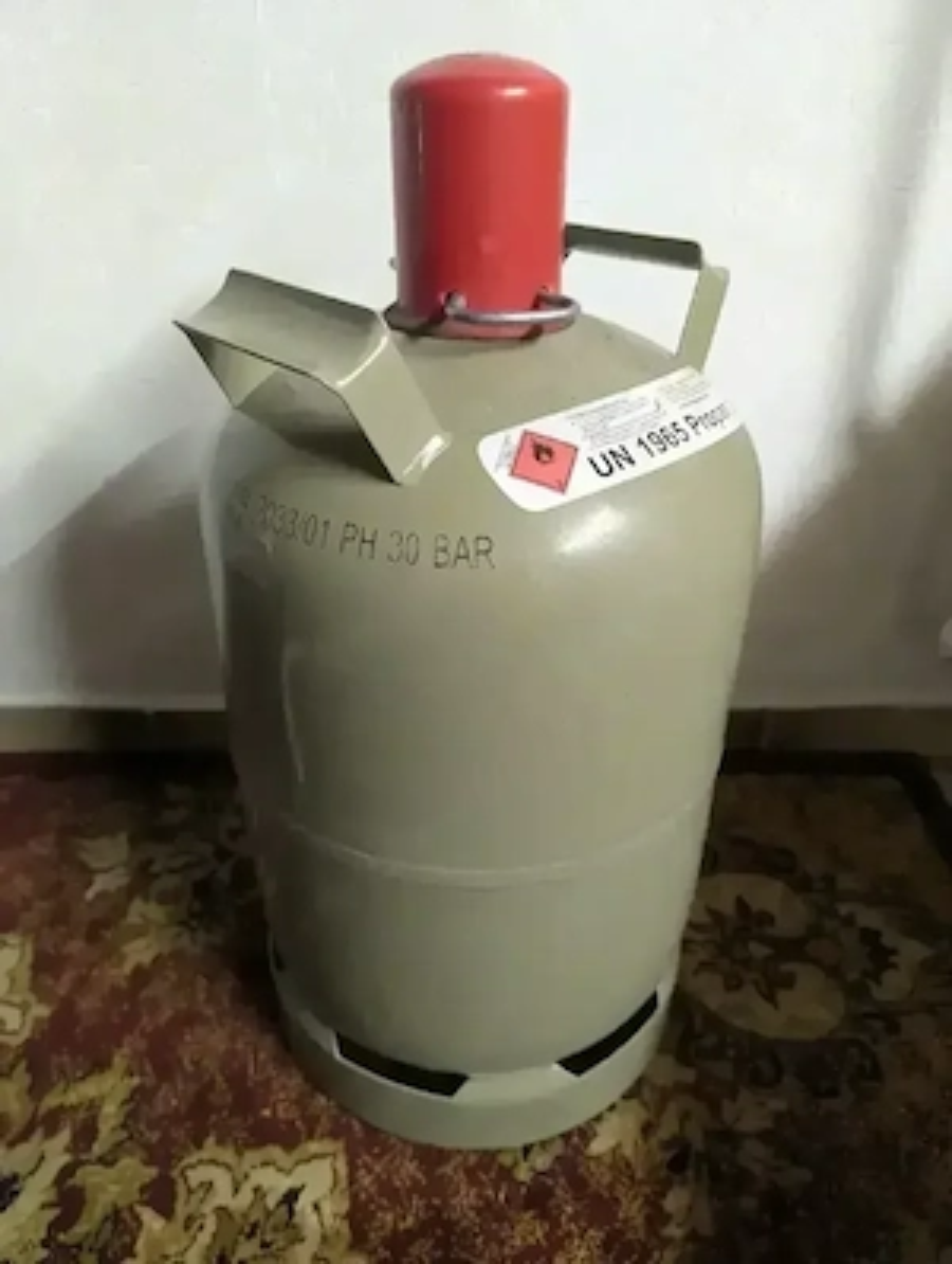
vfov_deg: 71.5
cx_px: 476
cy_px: 632
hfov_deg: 57.0
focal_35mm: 24
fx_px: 877
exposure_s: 1/25
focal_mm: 6.81
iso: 377
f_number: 1.85
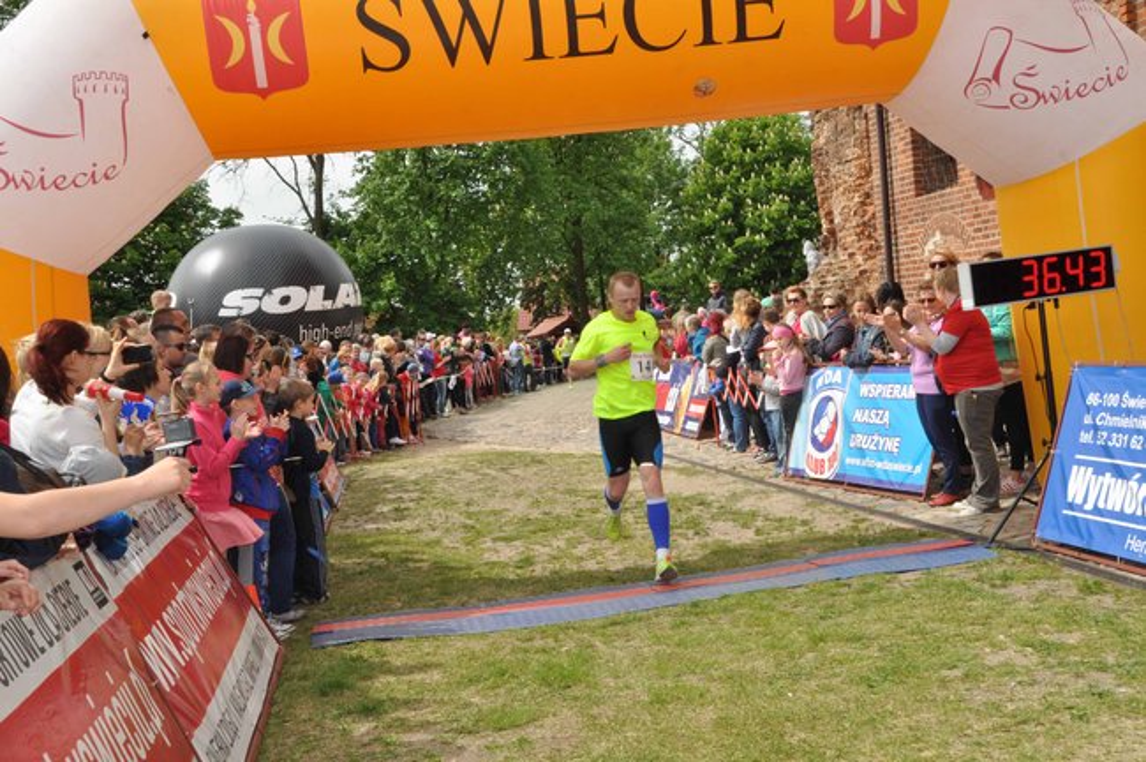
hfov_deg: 45.0
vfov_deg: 30.8
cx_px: 573
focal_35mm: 44
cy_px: 381
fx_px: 1383
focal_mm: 29
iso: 640
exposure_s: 1/200
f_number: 25
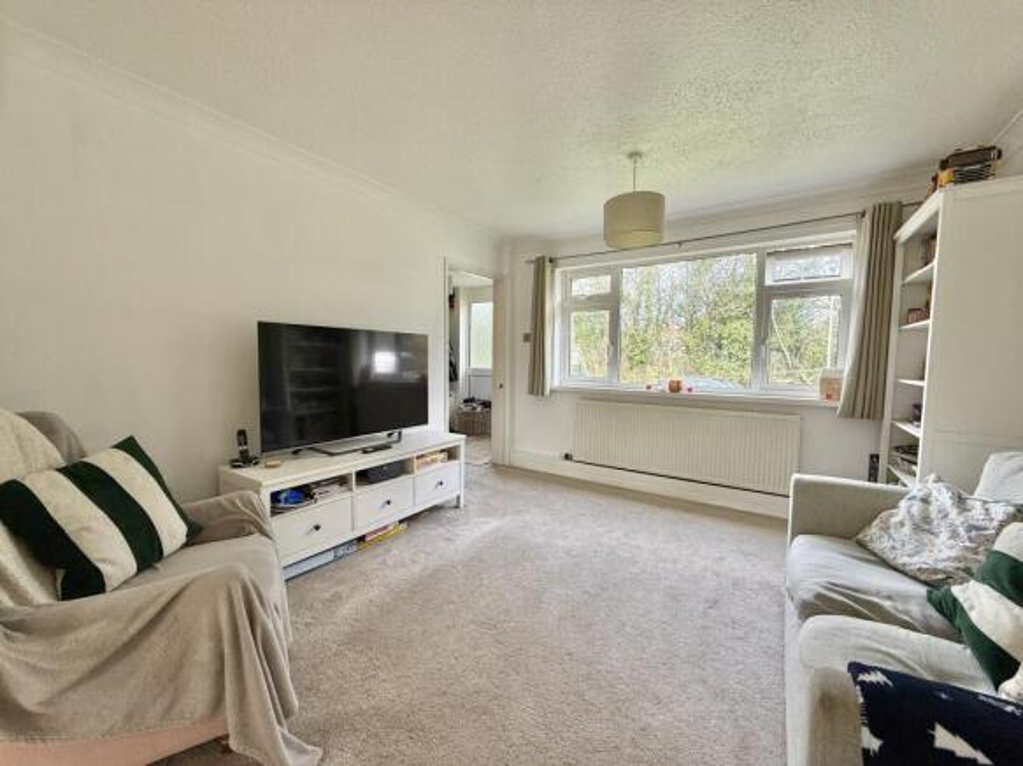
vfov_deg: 85.7
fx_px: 414
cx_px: 512
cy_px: 383
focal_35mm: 14
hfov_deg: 102.1
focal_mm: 2.22
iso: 64
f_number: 2.2
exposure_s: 1/99
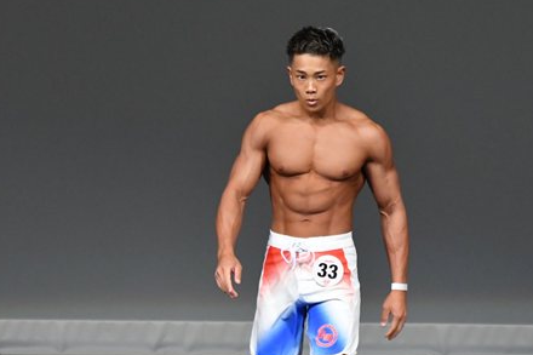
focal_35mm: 608
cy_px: 257
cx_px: 284
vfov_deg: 2.3
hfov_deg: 3.4
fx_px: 8998
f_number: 5.6
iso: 4000
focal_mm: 230
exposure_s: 1/400
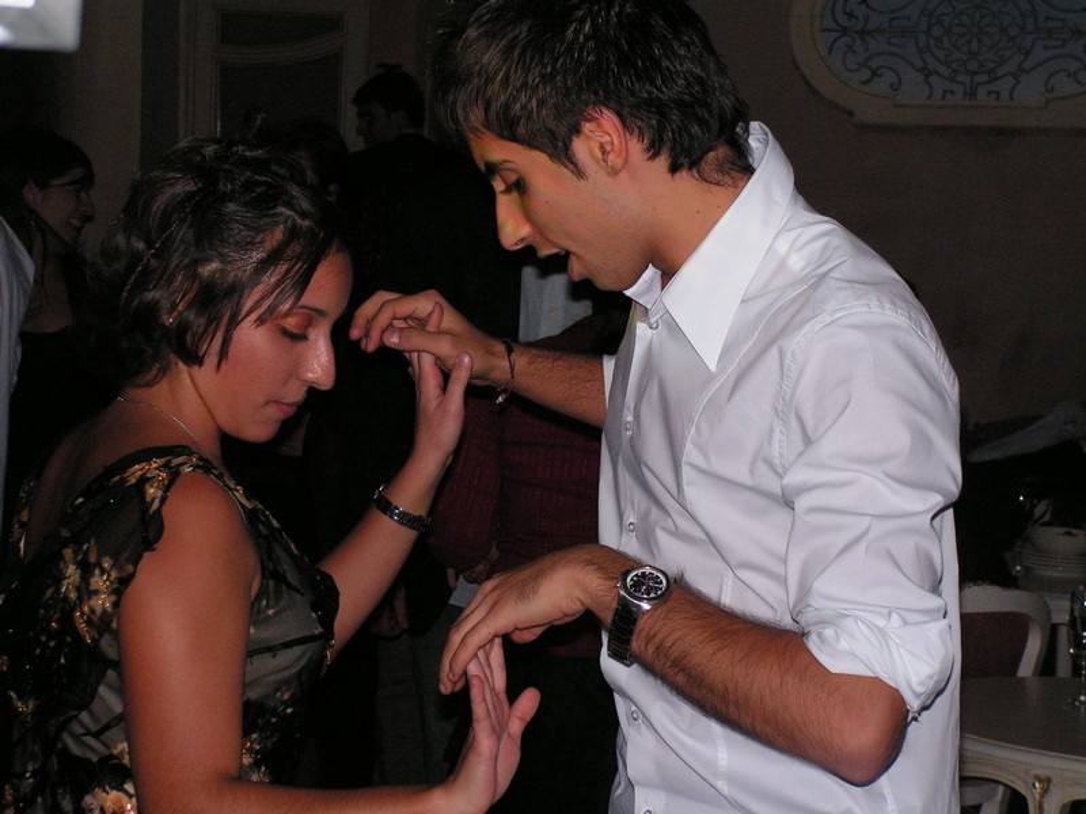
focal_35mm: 87
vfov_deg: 17.0
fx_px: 2729
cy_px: 407
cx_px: 543
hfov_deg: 22.5
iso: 200
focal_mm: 14.5
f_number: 3.3
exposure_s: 1/100
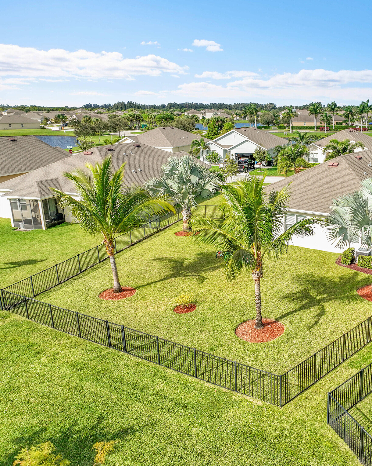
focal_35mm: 32
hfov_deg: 43.8
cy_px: 238
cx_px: 293
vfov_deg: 55.7
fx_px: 440
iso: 100
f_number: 2.8
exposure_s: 1/1600
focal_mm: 12.29
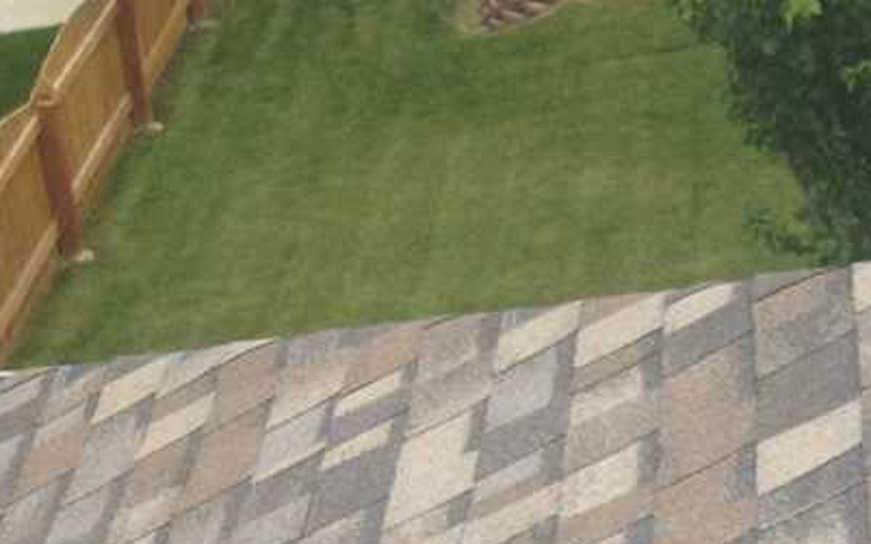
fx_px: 2919
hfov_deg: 16.0
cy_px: 962
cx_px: 1180
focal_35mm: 123
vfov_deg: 10.1
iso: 50
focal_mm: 4.28
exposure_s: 1/1416
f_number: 2.4
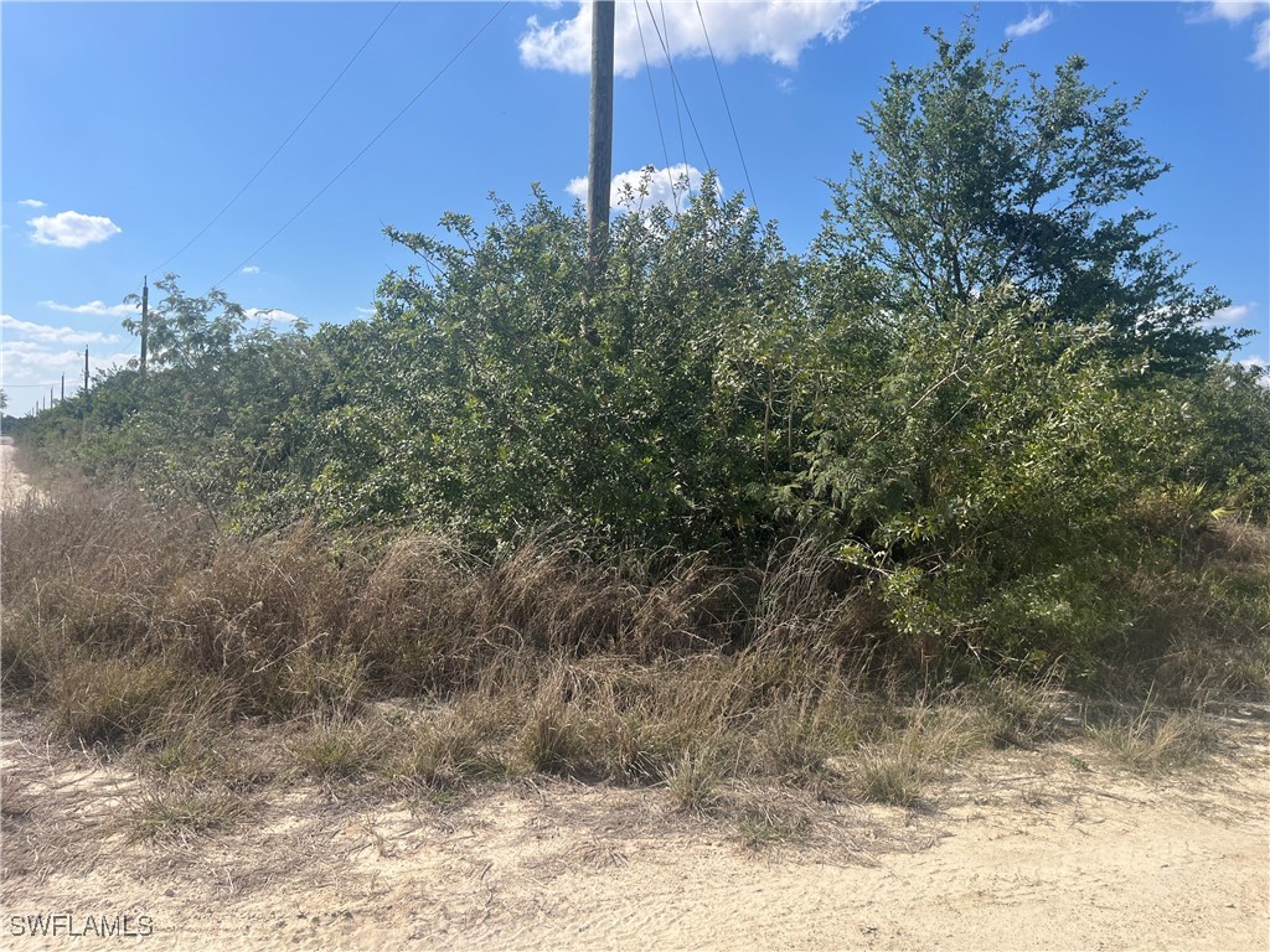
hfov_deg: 67.3
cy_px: 476
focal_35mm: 26
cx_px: 635
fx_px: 954
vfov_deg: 53.1
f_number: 1.6
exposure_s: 1/3876
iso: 50
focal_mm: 5.1
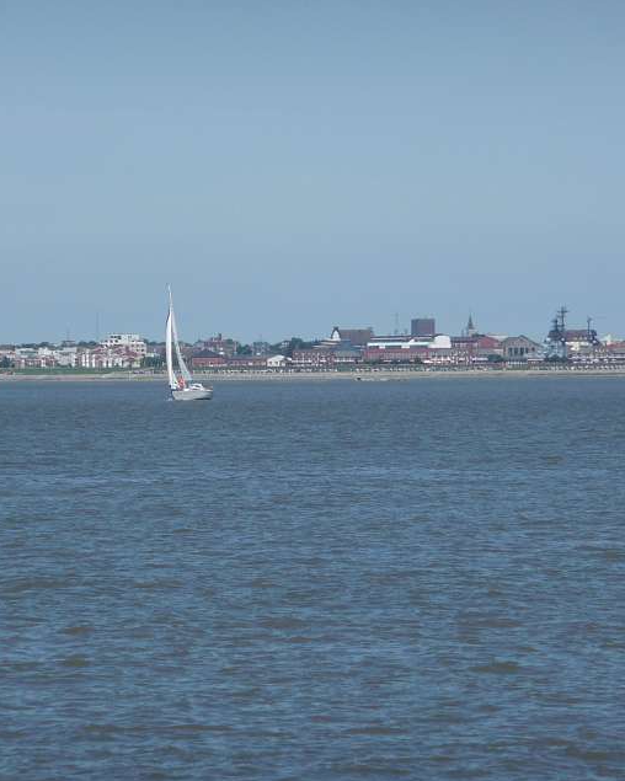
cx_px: 342
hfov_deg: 4.2
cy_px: 390
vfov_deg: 5.3
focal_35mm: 366
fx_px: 8463
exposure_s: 1/800
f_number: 4.9
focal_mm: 47
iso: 100
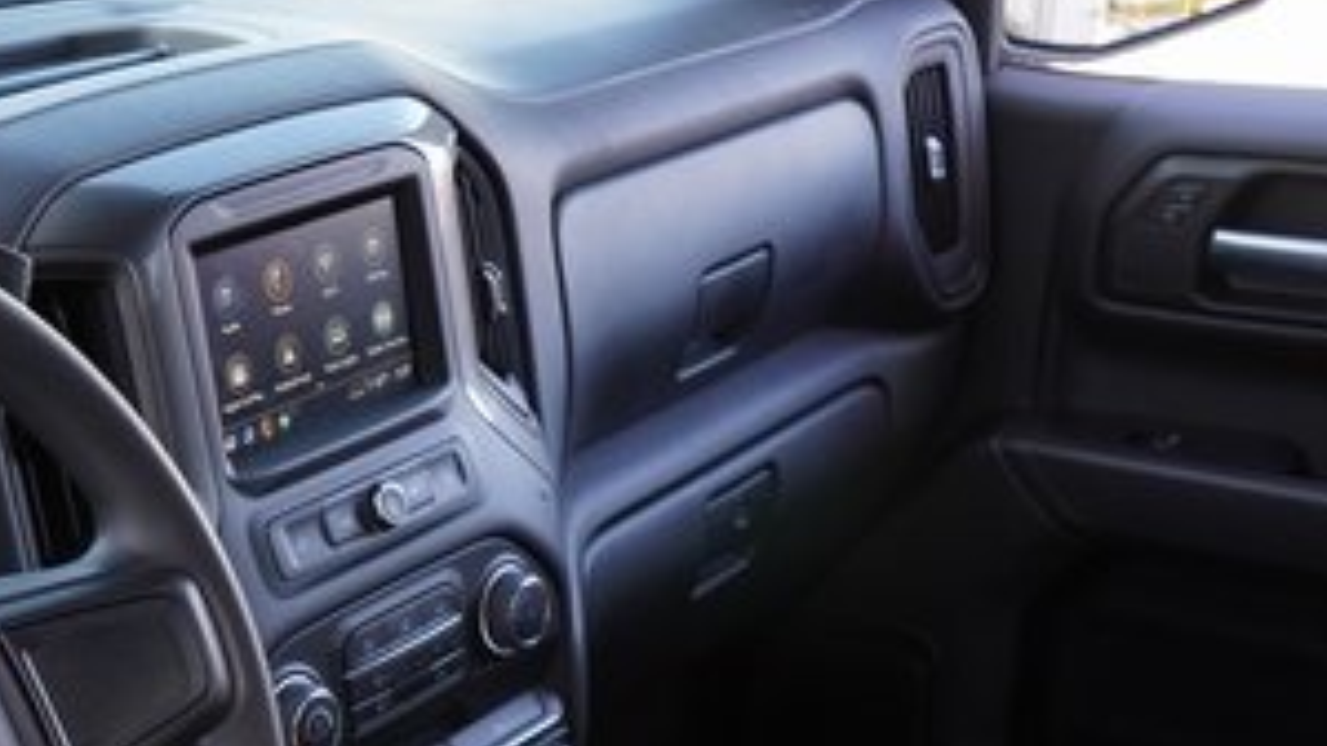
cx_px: 293
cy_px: 917
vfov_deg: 17.6
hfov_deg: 31.6
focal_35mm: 65
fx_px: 2287
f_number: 6.3
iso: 1000
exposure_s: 1/160
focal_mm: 29
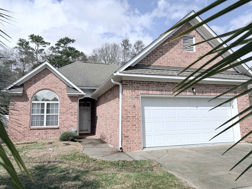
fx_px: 189
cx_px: 126
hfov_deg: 67.3
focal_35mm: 26
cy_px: 94
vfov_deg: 53.1
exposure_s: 1/6329
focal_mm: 5.96
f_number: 1.6
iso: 50
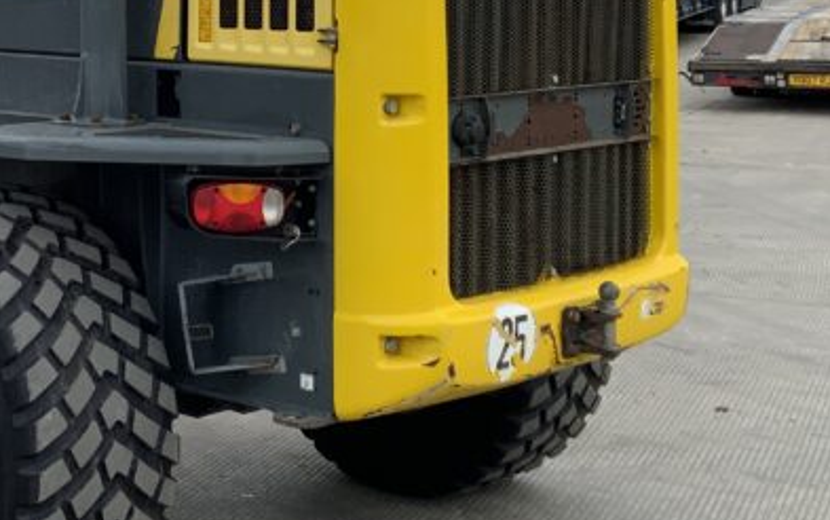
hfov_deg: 25.5
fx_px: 1810
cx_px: 199
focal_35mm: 80
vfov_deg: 16.0
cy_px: 11
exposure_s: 1/419
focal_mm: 3
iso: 16
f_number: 1.8
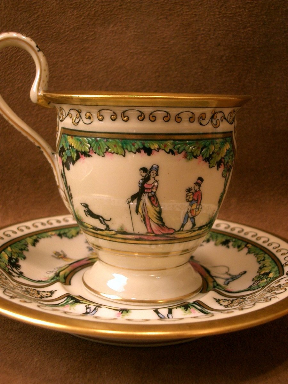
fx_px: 544
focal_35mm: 49
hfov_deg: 29.7
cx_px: 144
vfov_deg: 38.9
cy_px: 192
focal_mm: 8.2
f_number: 3.1
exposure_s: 1/50
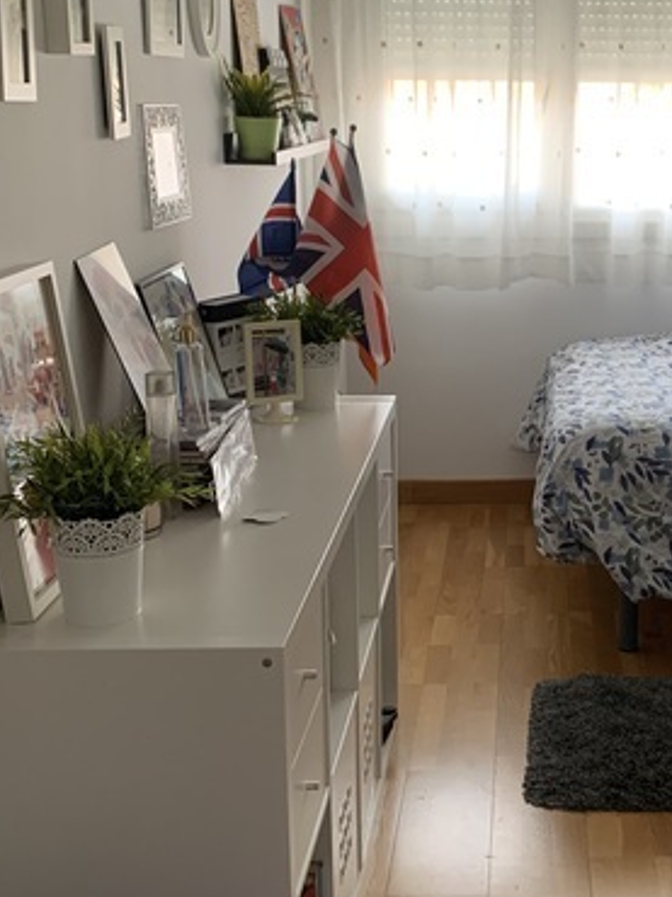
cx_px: 592
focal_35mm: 54
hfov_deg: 26.2
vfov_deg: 35.6
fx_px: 1399
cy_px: 429
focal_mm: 4.25
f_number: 1.8
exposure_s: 1/60
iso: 200
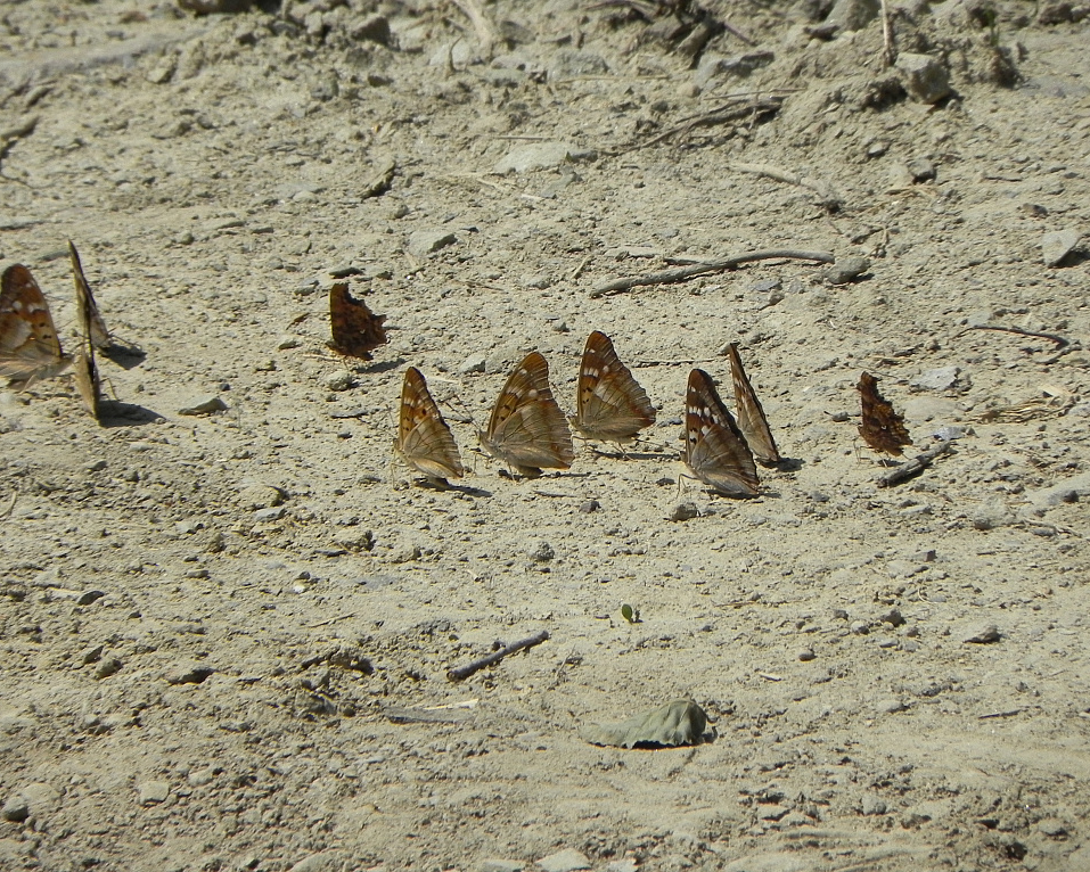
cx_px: 540
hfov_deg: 2.7
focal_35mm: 708
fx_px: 22845
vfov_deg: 2.2
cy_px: 436
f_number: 8
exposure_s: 1/469
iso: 160
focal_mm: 120
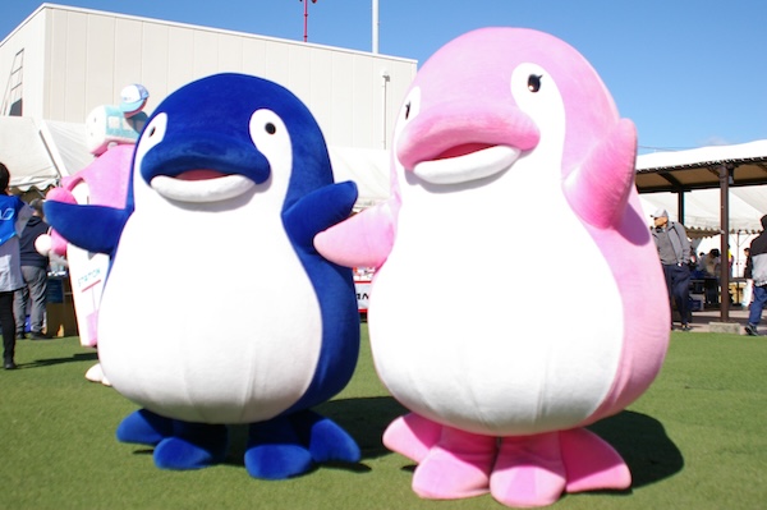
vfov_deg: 31.8
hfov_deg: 46.4
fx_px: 894
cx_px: 384
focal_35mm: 42
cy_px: 255
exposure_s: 1/4000
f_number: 4
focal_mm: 28
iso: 400
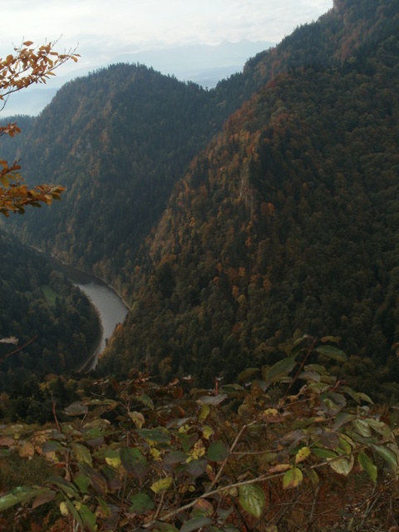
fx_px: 553
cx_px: 200
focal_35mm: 36
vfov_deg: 51.4
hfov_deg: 39.7
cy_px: 266
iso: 100
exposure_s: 1/400
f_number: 5.6
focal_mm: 6.3
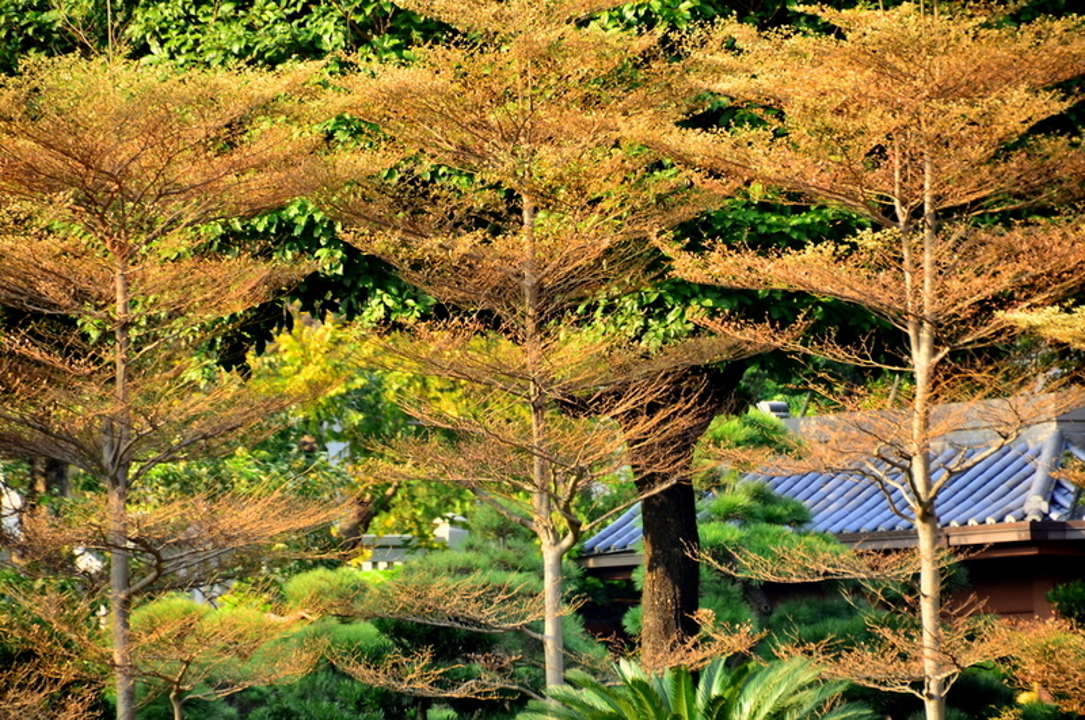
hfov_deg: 6.9
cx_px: 542
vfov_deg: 4.6
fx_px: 9029
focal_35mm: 300
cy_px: 360
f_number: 6.3
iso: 100
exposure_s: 1/80
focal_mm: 200
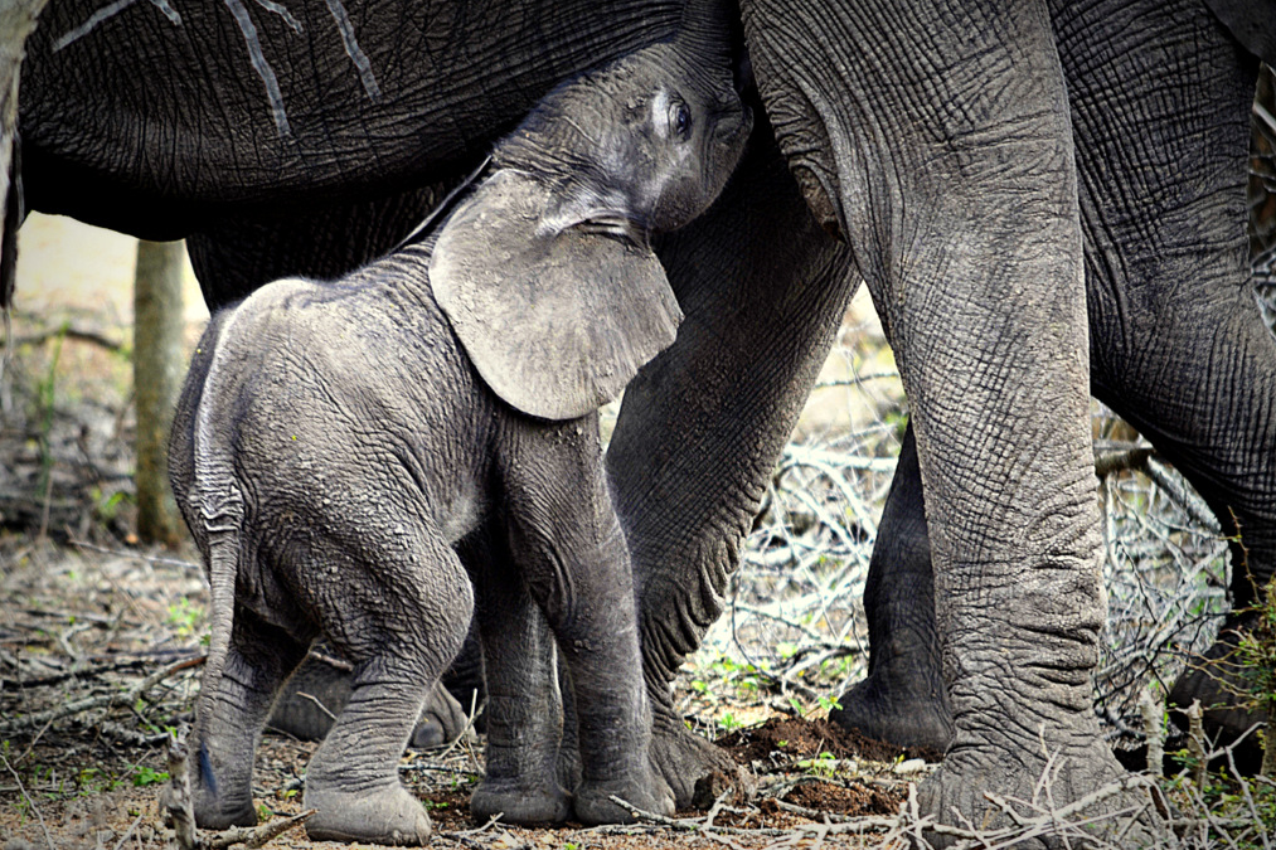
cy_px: 424
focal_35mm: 333
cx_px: 644
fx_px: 11800
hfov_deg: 6.2
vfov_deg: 4.1
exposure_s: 1/60
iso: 160
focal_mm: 220
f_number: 5.3
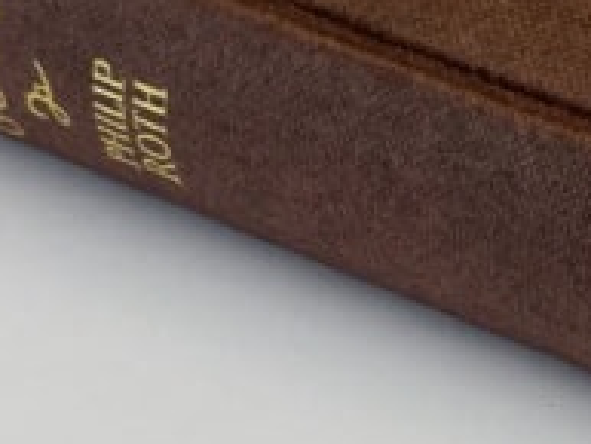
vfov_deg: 10.8
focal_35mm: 138
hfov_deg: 13.7
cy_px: 190
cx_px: 808
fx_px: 2358
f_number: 1.6
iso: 40
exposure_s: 1/253
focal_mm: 6
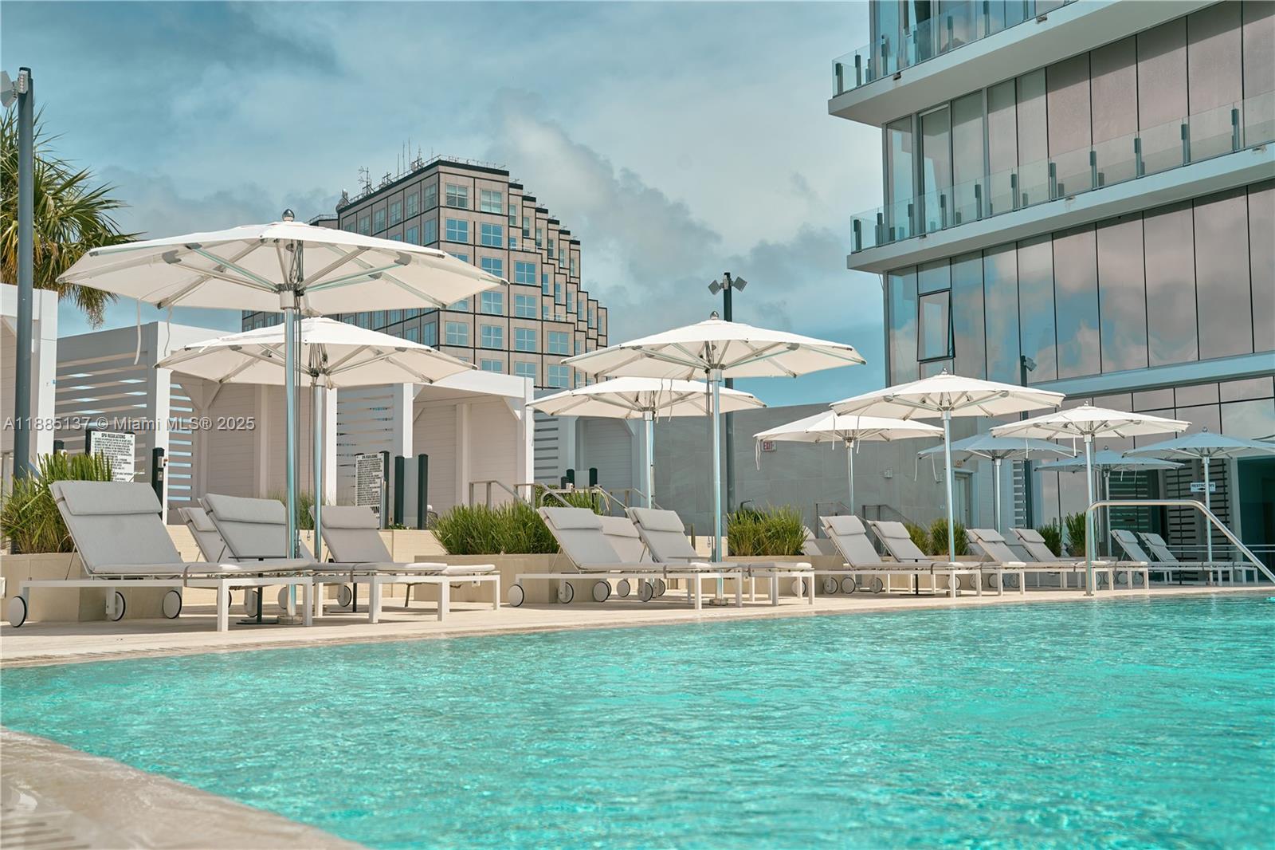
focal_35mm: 42
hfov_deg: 46.4
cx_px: 638
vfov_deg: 31.9
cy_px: 425
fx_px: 1487
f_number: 7.1
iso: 125
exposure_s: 1/1000
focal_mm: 42
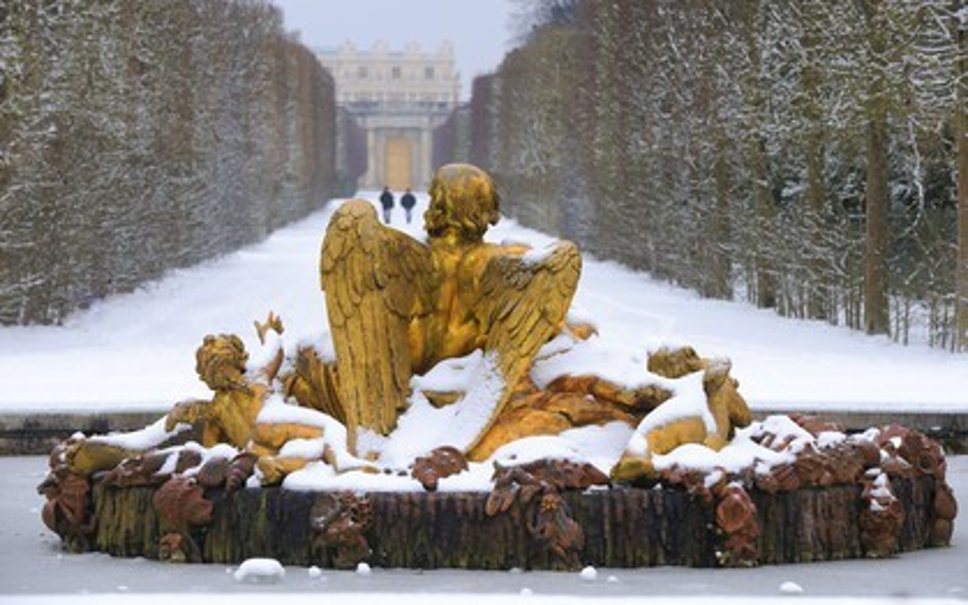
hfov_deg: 16.3
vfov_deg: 10.2
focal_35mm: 128
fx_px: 3377
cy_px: 286
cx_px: 484
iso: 400
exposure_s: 1/160
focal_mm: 125
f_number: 7.1
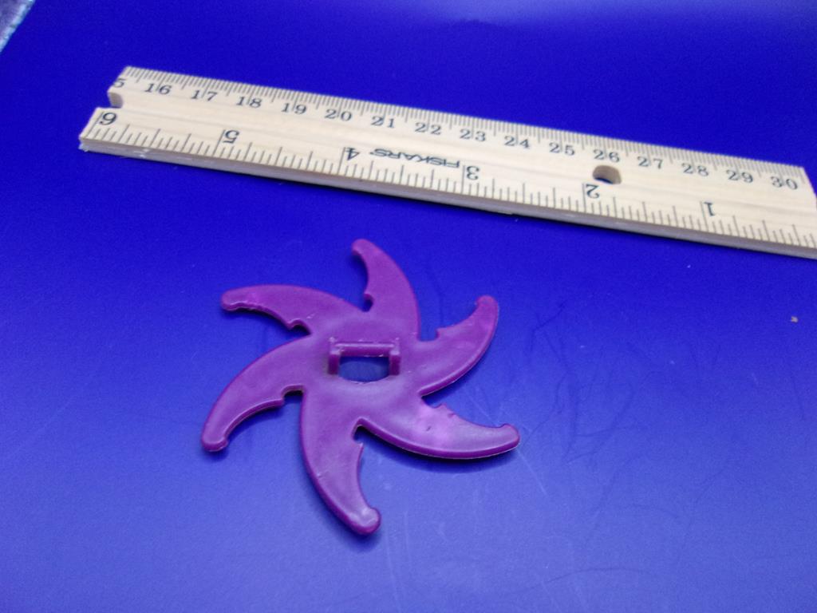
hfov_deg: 65.3
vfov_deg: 51.4
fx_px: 637
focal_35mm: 27
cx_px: 408
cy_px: 306
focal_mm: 4.9
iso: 284
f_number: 3
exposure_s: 1/34
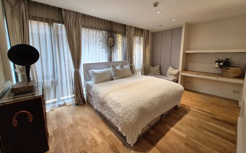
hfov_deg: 105.3
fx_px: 94
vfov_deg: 78.5
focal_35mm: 14
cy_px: 70
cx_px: 123
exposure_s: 1/50
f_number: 2.2
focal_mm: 1.74
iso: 100
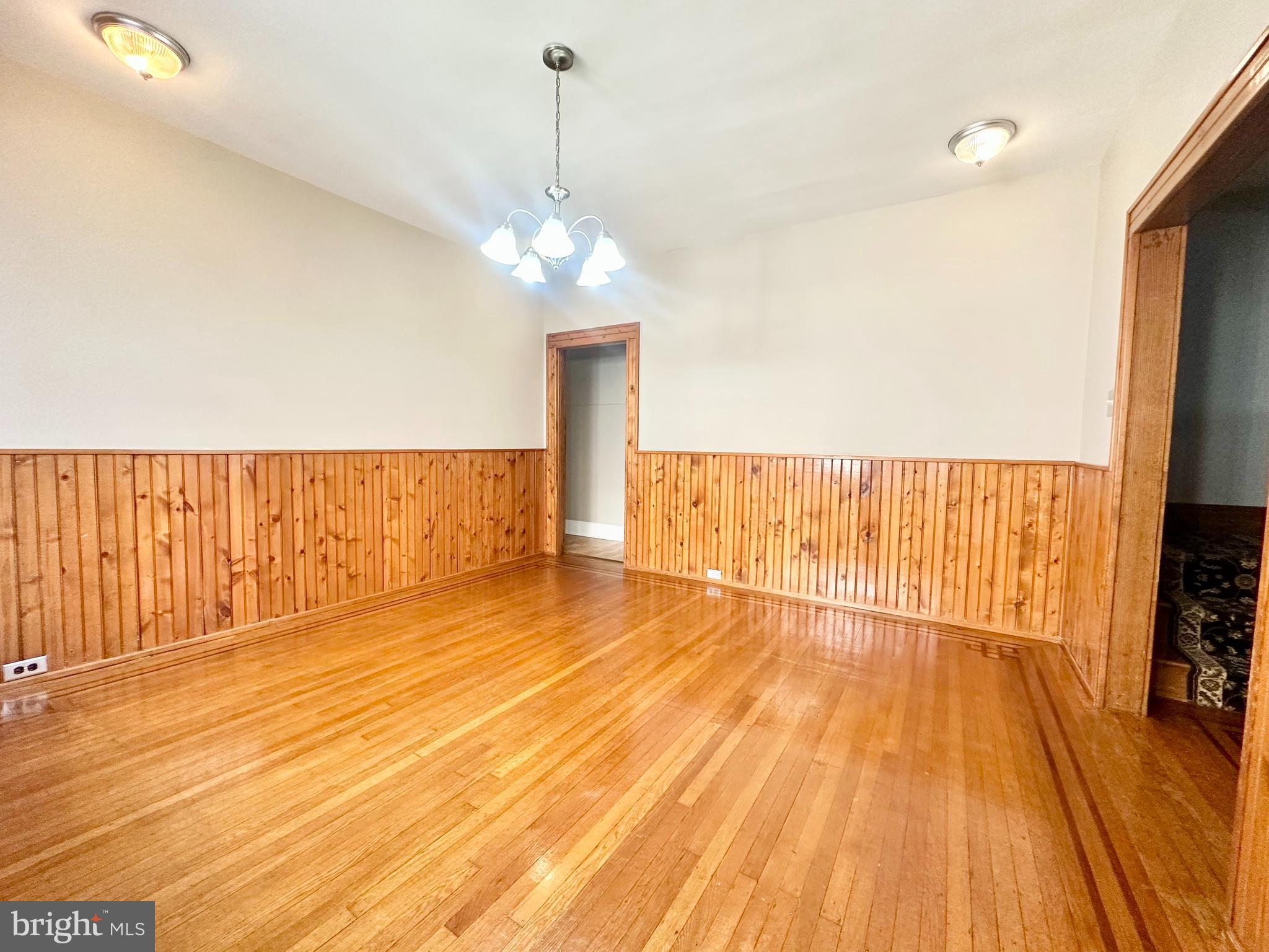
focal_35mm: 14
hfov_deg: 102.1
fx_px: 513
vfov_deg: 85.7
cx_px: 634
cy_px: 476
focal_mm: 2.22
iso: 250
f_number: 2.2
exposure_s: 1/120
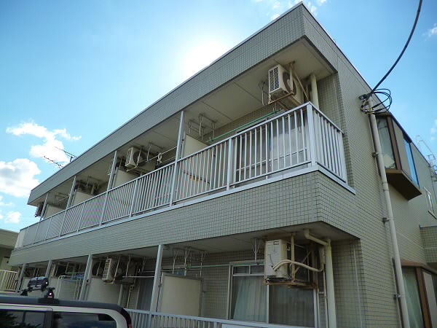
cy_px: 164
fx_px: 303
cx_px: 218
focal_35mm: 24
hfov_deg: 71.6
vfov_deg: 56.8
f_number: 2.5
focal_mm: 4.3
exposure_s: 1/1600
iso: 160
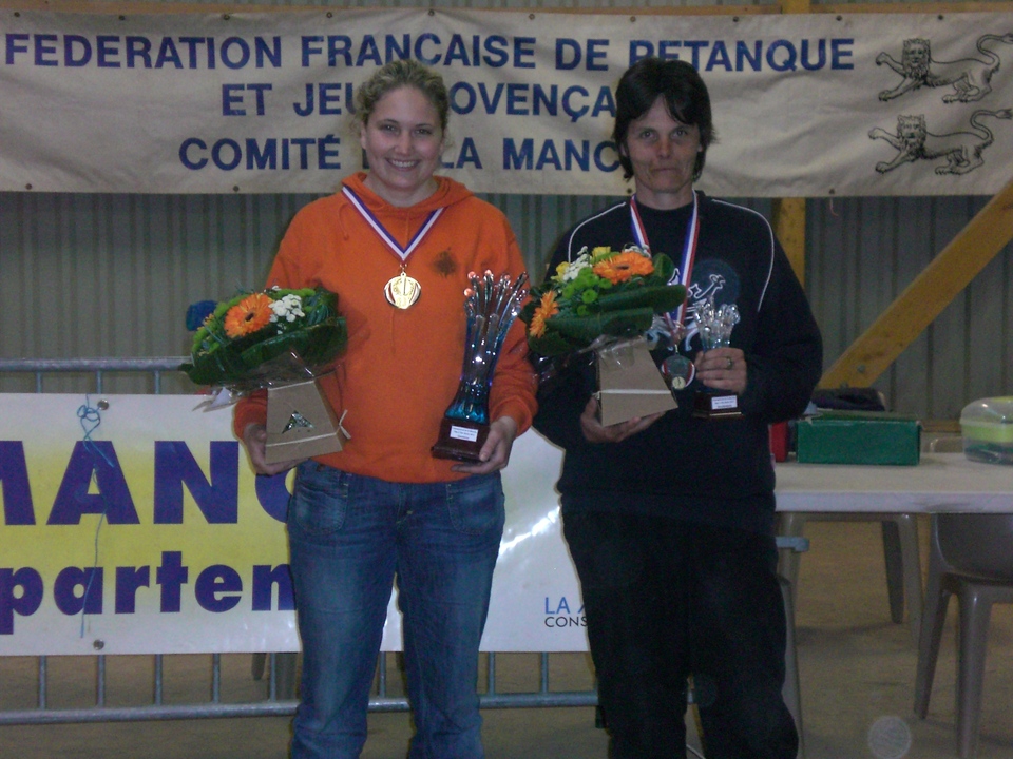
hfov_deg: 26.0
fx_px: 2195
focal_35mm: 75
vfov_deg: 19.6
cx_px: 506
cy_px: 380
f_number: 4.5
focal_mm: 12.47
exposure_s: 1/60
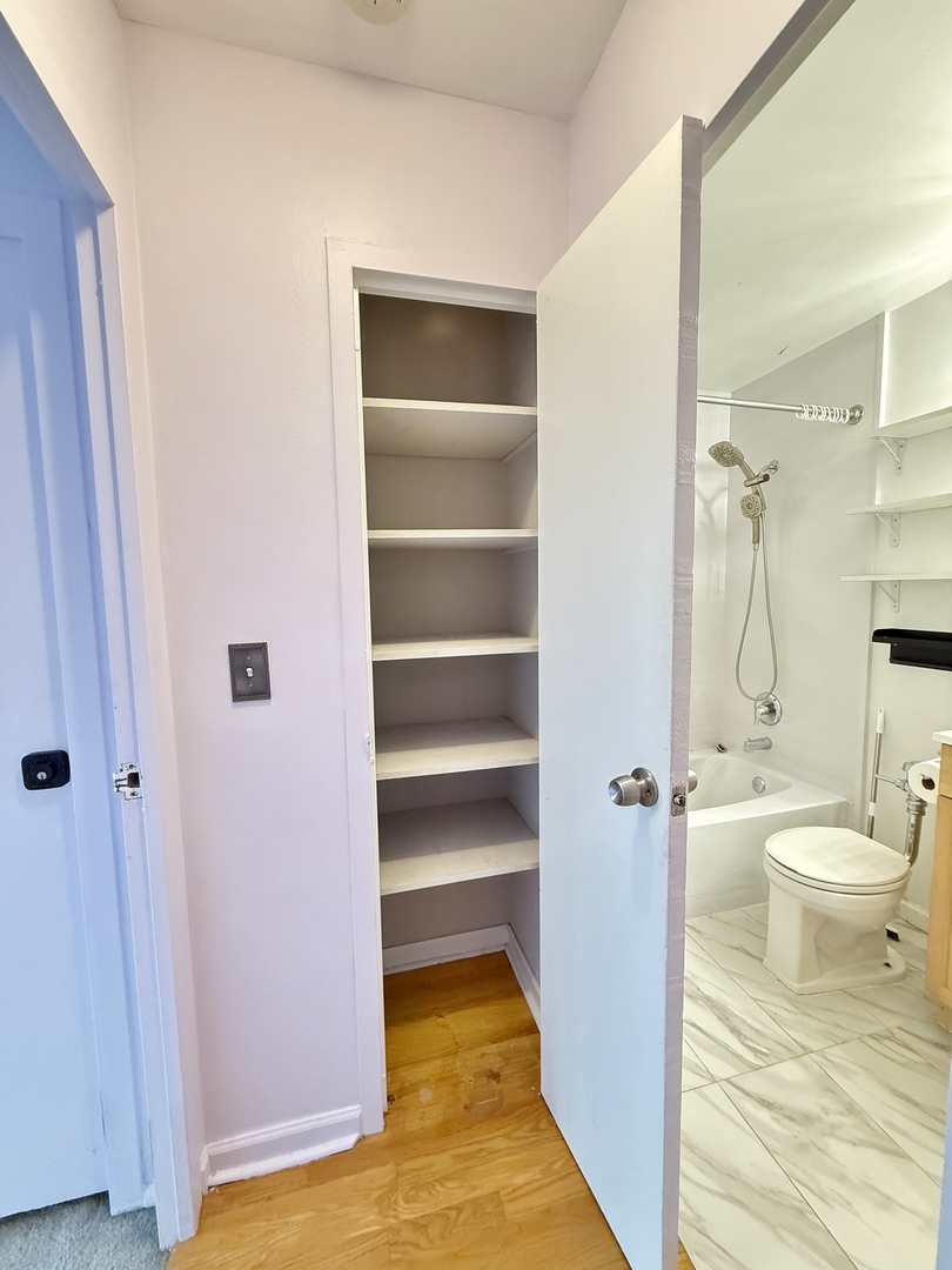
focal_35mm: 14
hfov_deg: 85.7
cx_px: 476
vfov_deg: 102.1
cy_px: 635
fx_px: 513
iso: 640
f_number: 2.2
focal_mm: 2.22
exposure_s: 1/60
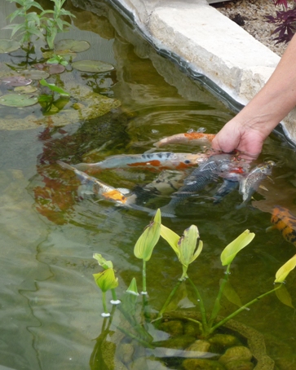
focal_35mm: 176
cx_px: 225
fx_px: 1928
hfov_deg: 8.8
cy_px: 189
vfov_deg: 11.0
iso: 100
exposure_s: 1/125
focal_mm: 21.8
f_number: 4.7
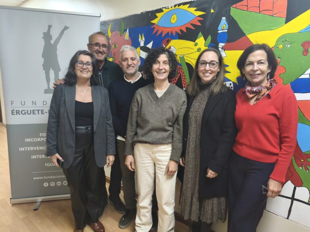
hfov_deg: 73.9
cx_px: 155
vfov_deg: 58.9
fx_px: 206
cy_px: 116
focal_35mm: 23
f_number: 1.65
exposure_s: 1/50
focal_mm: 6.18
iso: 400
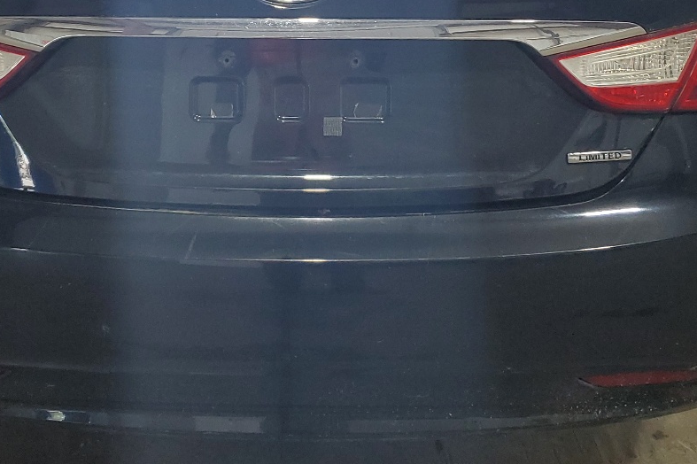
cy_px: 74
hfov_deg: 36.2
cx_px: 294
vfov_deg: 24.1
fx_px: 1064
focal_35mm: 55
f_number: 1.5
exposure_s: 1/120
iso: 89
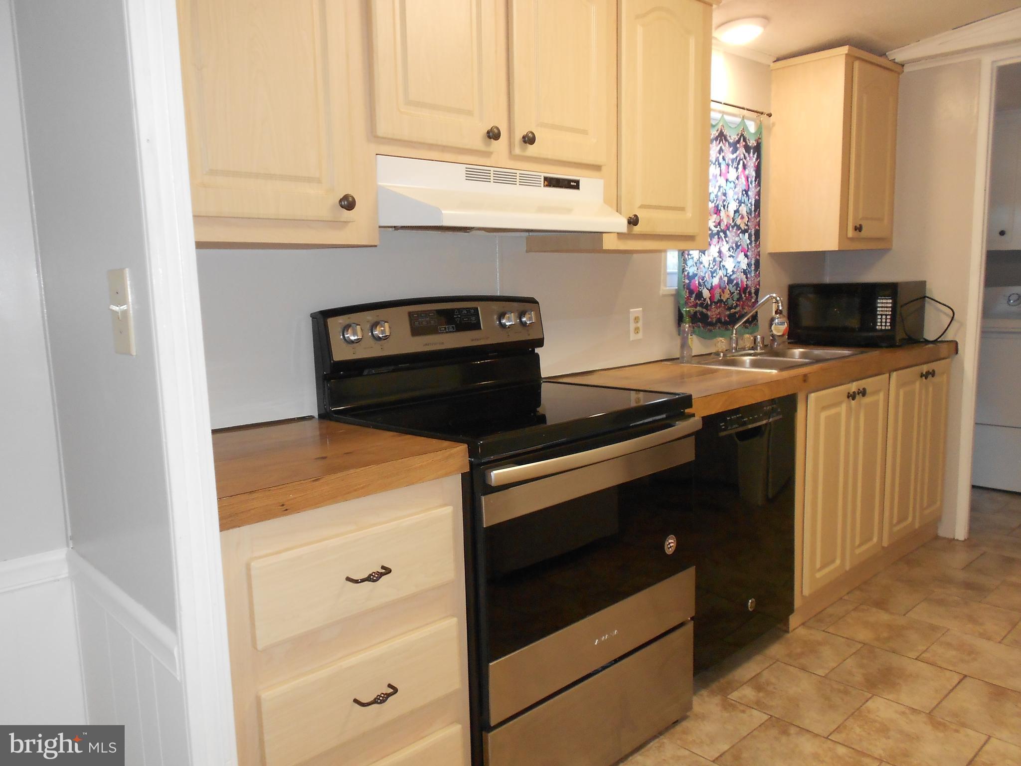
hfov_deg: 67.3
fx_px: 767
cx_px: 510
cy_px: 383
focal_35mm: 26
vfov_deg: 53.1
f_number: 3.2
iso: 200
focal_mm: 4.6
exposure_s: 1/25
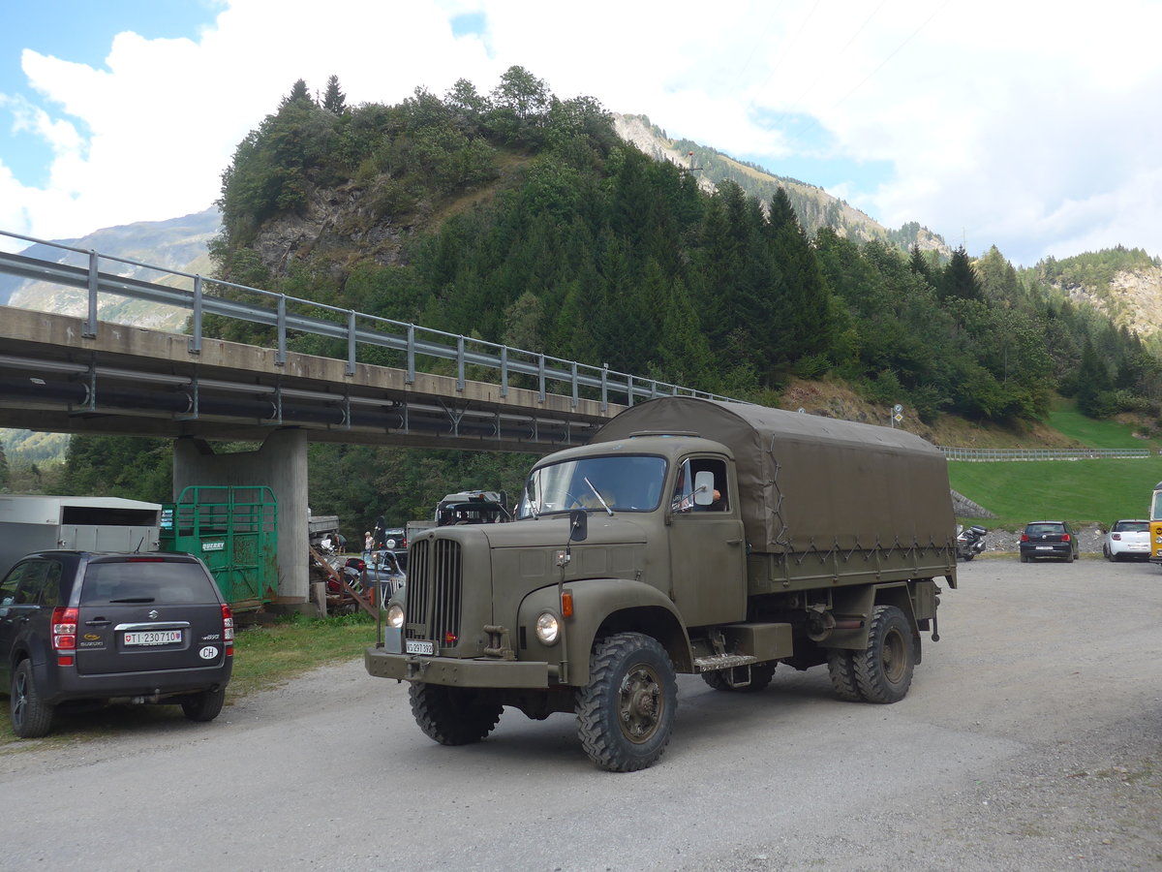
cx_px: 581
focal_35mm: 29
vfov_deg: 48.2
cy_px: 436
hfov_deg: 61.7
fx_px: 973
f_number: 2.8
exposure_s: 1/500
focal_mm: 6
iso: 80
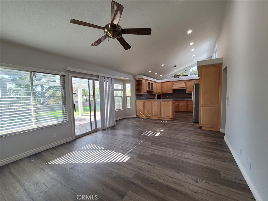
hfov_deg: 106.2
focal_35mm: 13
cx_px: 134
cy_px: 100
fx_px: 101
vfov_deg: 89.9
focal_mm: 2.2
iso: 100
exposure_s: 1/119
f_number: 2.2
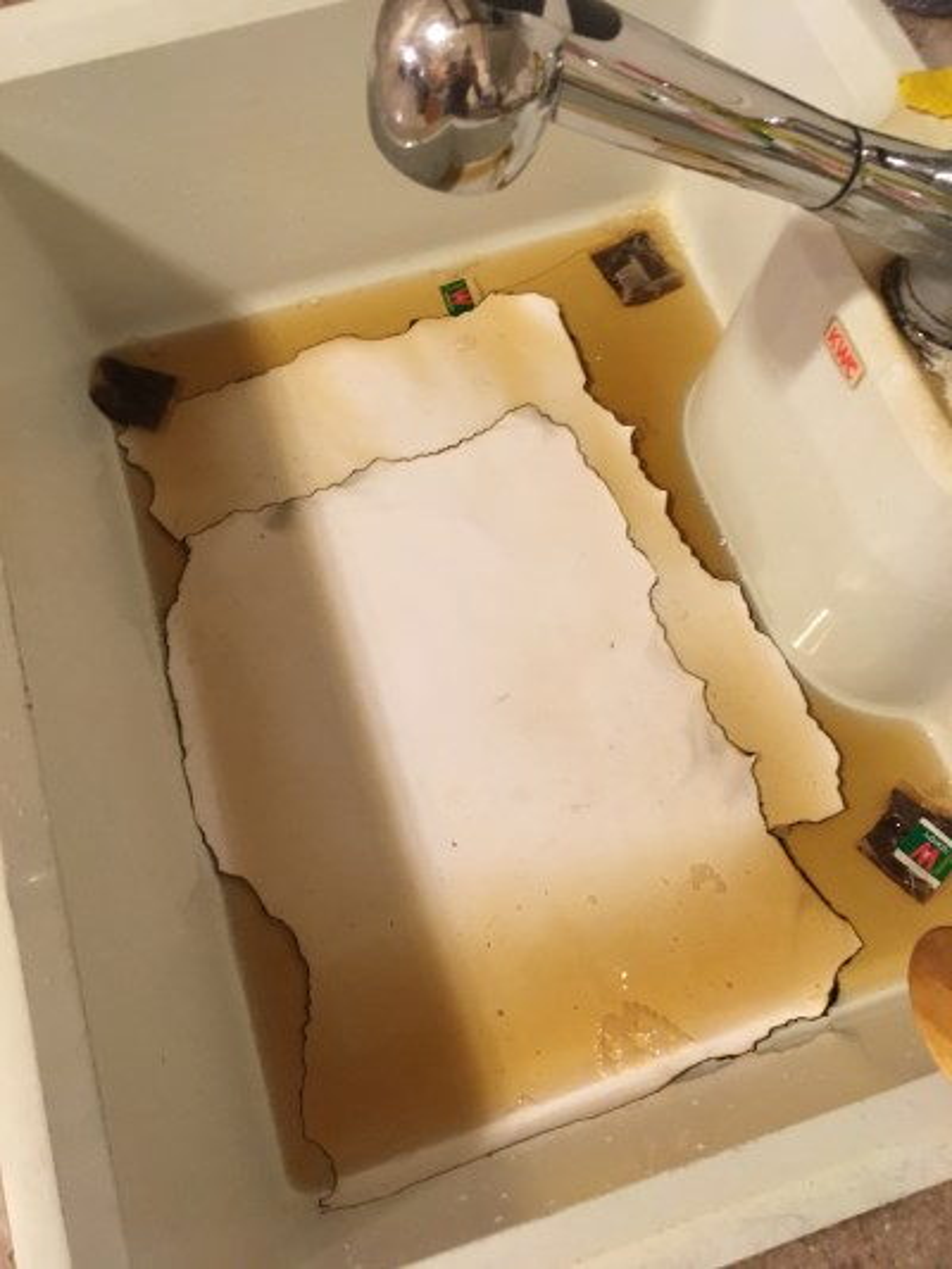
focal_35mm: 29
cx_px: 476
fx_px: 1063
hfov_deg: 48.2
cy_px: 634
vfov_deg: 61.6
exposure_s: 1/25
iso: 200
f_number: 2.2
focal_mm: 4.15
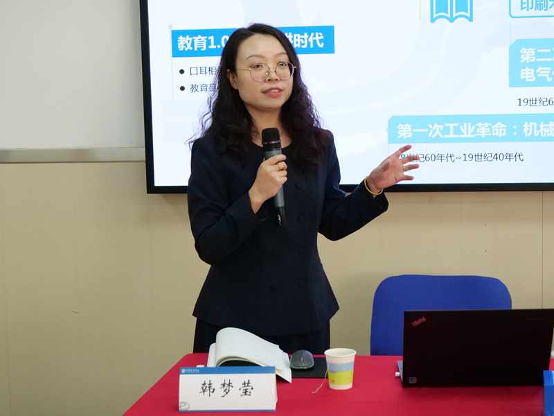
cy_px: 208
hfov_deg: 30.3
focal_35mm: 64
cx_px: 277
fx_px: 1024
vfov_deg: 22.9
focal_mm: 32
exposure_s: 1/320
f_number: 4
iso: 3200
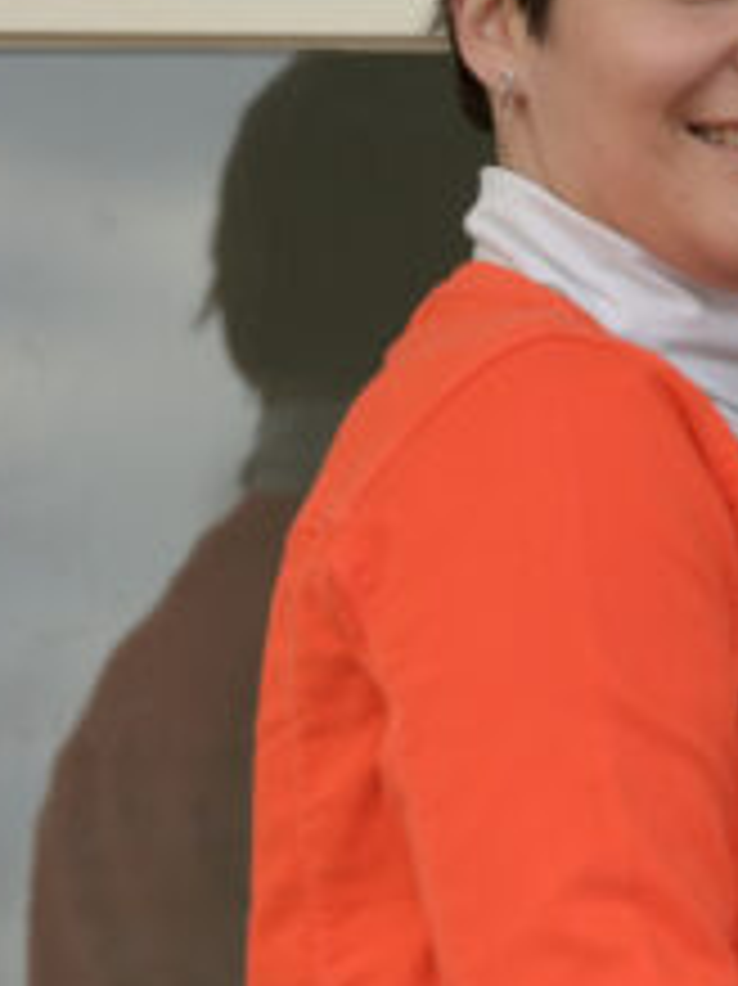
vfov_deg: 6.9
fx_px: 8166
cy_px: 754
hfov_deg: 5.1
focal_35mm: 287
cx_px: 1485
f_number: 2.5
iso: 400
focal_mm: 85
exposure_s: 1/3200
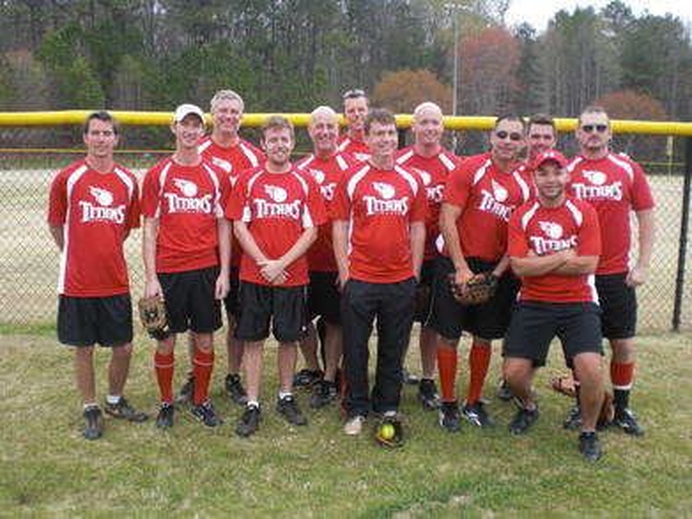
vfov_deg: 37.7
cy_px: 260
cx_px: 346
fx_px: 759
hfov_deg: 49.0
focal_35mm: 38
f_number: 3.1
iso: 64
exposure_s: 1/125
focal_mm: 6.3
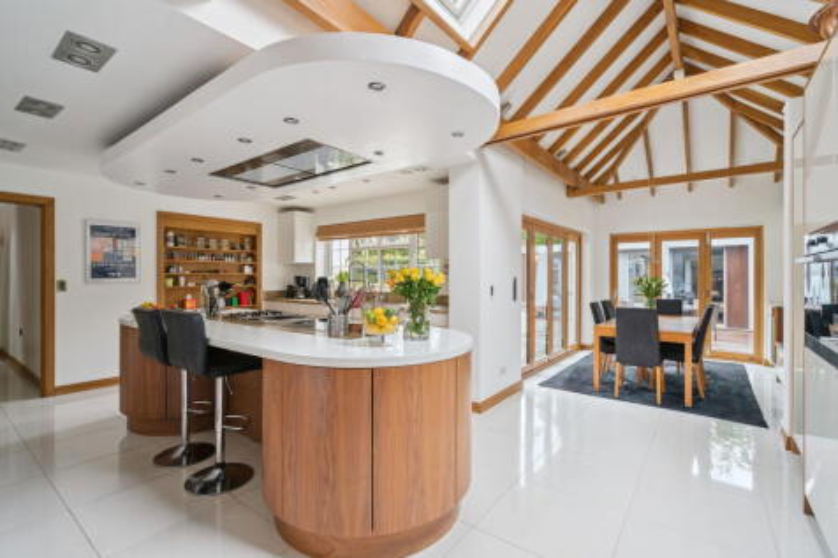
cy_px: 279
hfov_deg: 96.8
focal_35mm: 16
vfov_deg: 73.7
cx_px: 419
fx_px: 372
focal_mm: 16
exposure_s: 1/13
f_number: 5.6
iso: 640
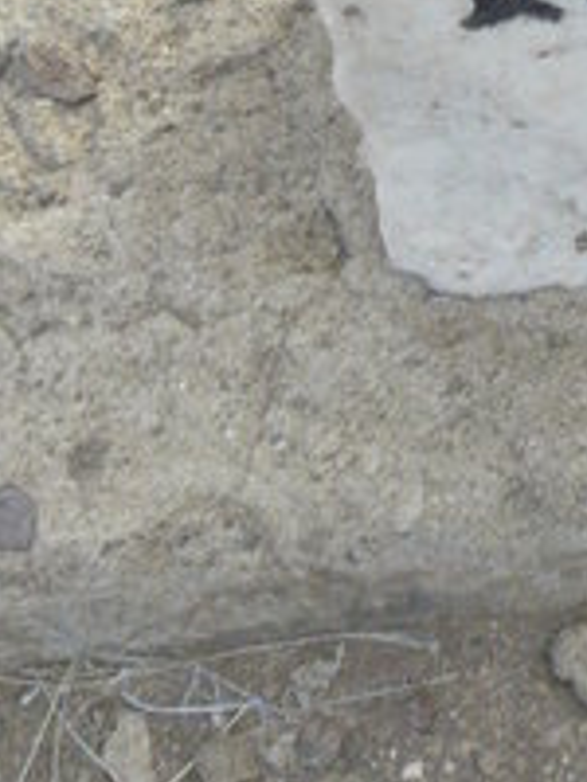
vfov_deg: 15.4
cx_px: 951
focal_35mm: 104
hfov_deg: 13.2
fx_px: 2351
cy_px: -743
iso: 200
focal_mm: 4.6
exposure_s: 1/250
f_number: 6.3
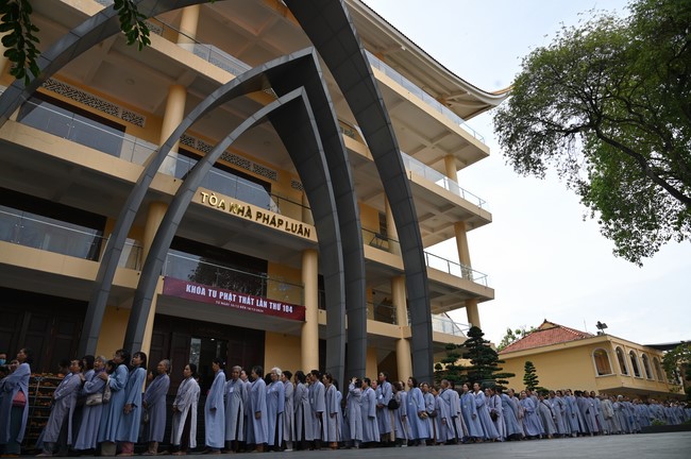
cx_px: 346
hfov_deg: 73.8
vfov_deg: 53.0
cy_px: 230
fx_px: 460
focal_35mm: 24
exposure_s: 1/250
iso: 110
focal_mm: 24
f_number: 5.6
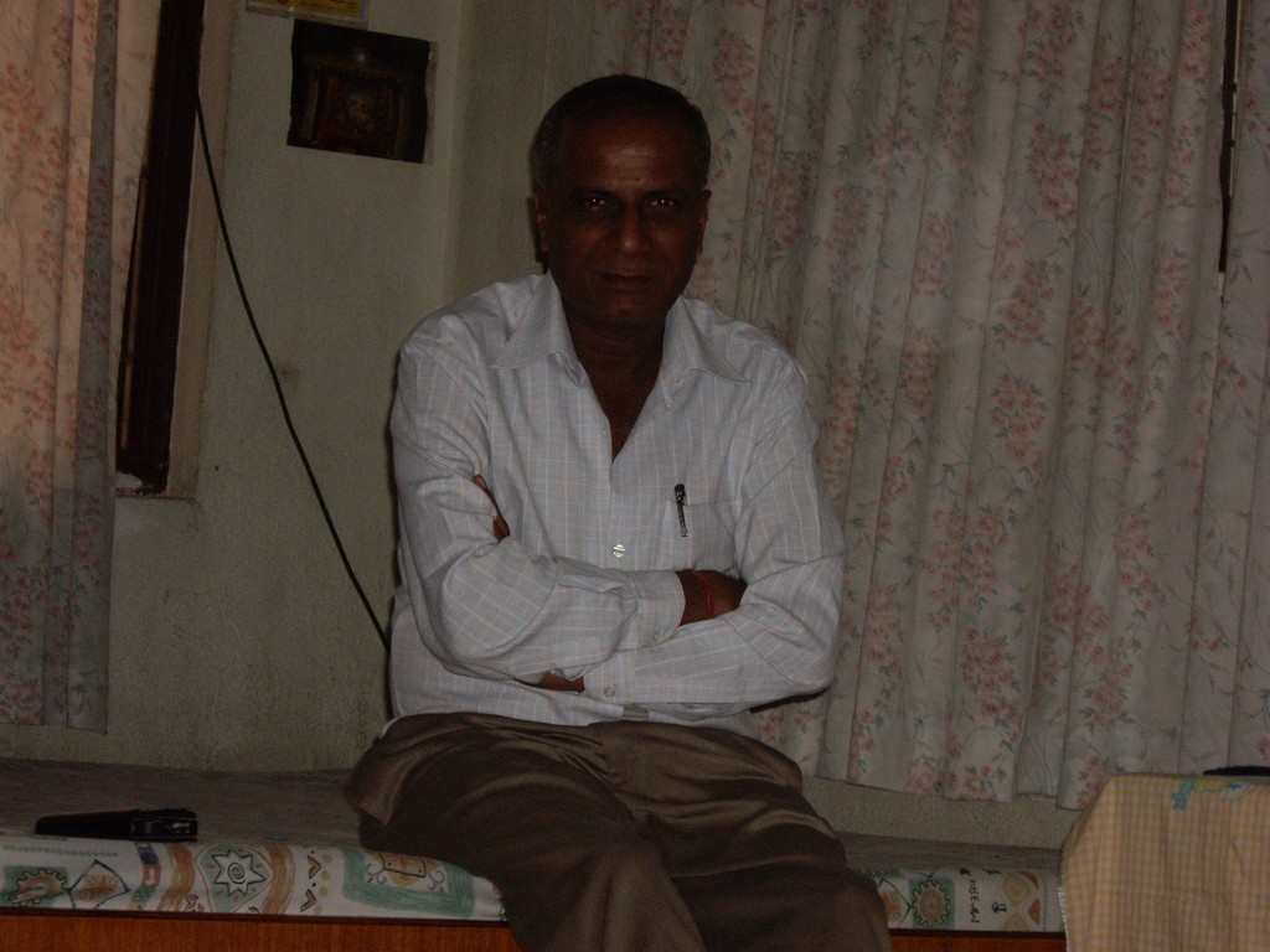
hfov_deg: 20.9
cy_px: 476
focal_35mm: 94
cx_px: 635
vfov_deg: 15.7
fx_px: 3449
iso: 200
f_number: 4.6
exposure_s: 1/100
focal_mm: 15.3
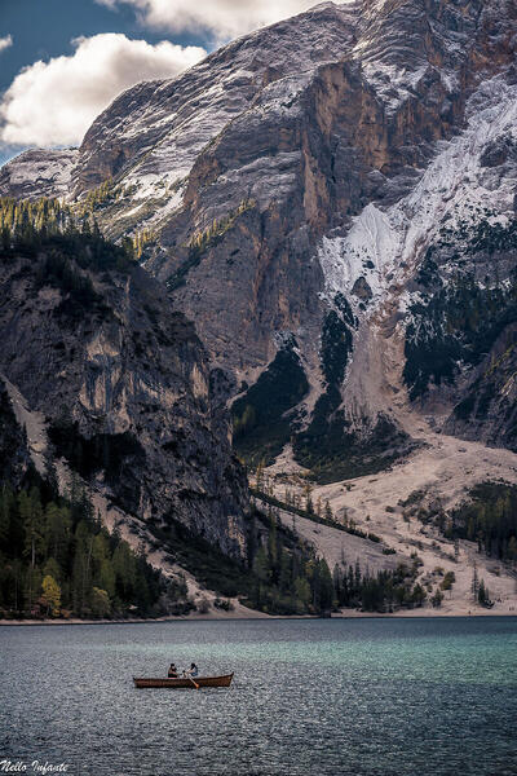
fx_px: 1831
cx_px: 258
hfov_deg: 16.1
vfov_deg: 23.9
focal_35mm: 85
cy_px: 388
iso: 250
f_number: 11
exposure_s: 1/125
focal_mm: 85
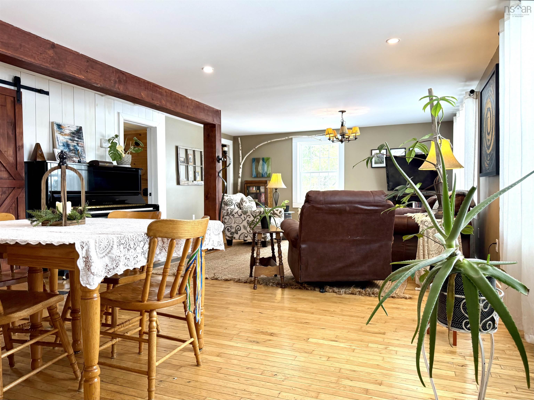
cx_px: 267
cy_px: 200
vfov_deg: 56.8
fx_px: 370
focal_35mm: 24
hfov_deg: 71.6
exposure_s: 1/120
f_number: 1.78
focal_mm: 6.76
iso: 100
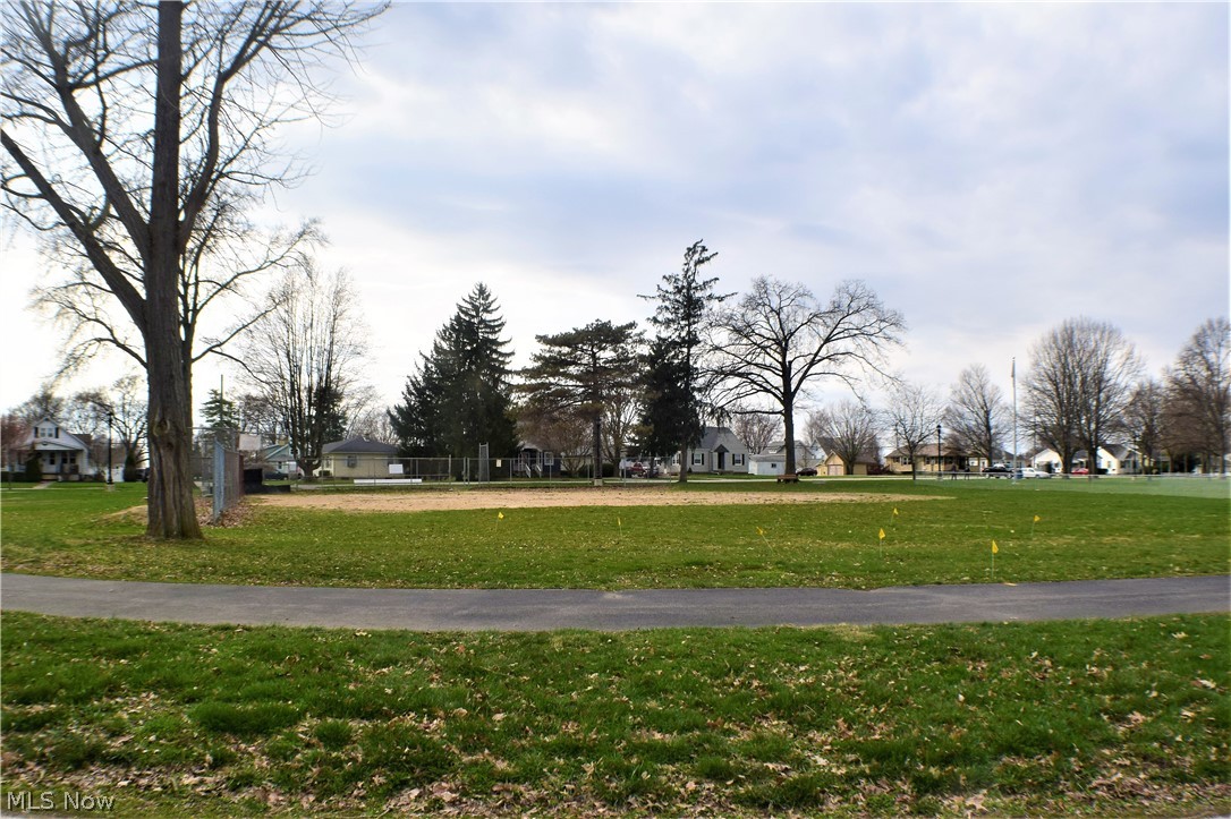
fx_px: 923
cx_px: 616
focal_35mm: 27
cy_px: 410
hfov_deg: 67.4
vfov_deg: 47.9
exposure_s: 1/400
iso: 400
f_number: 11
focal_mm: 18
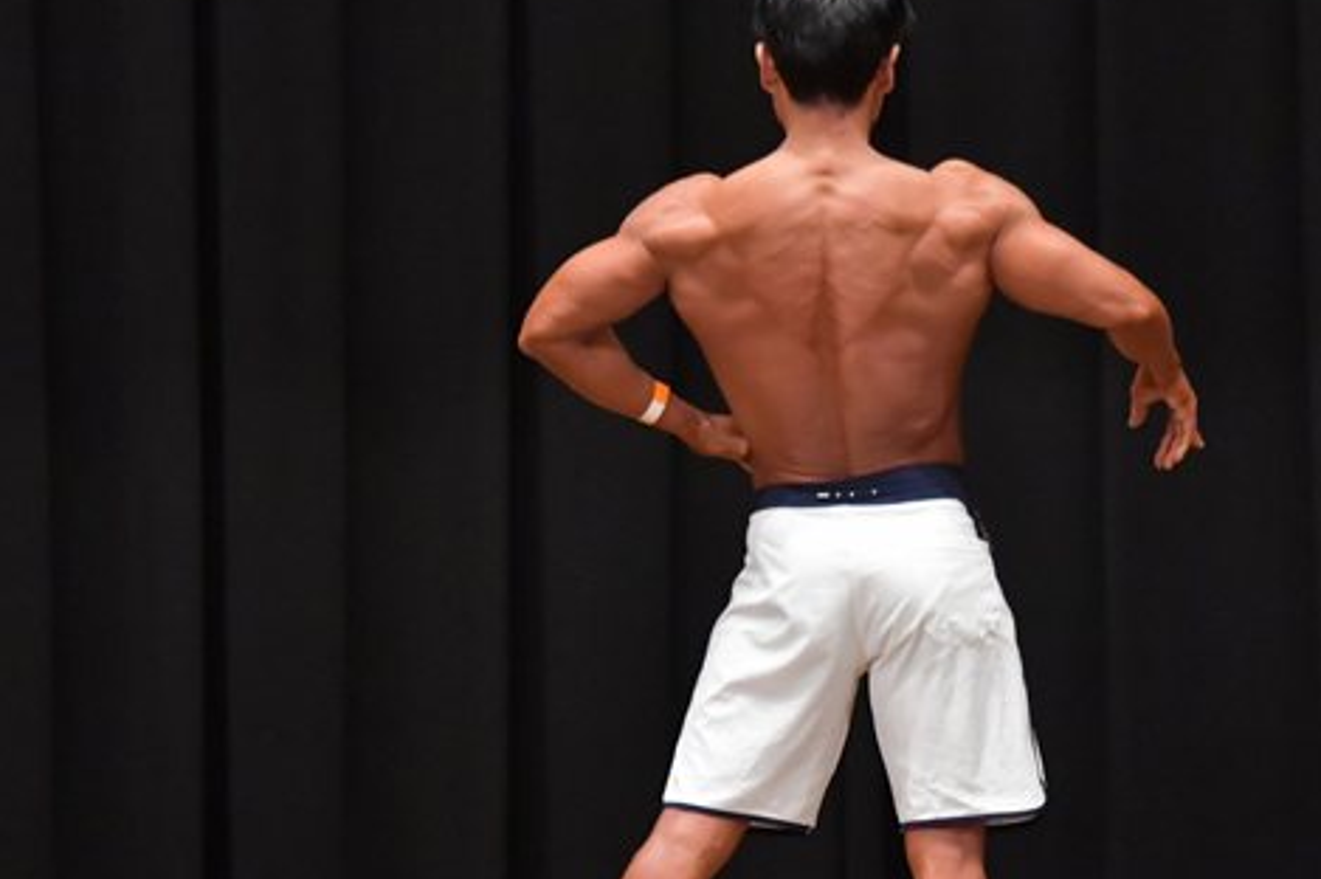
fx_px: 14557
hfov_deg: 5.2
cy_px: 594
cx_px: 855
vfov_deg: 3.5
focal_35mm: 397
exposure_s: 1/400
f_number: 5.6
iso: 6400
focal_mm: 160
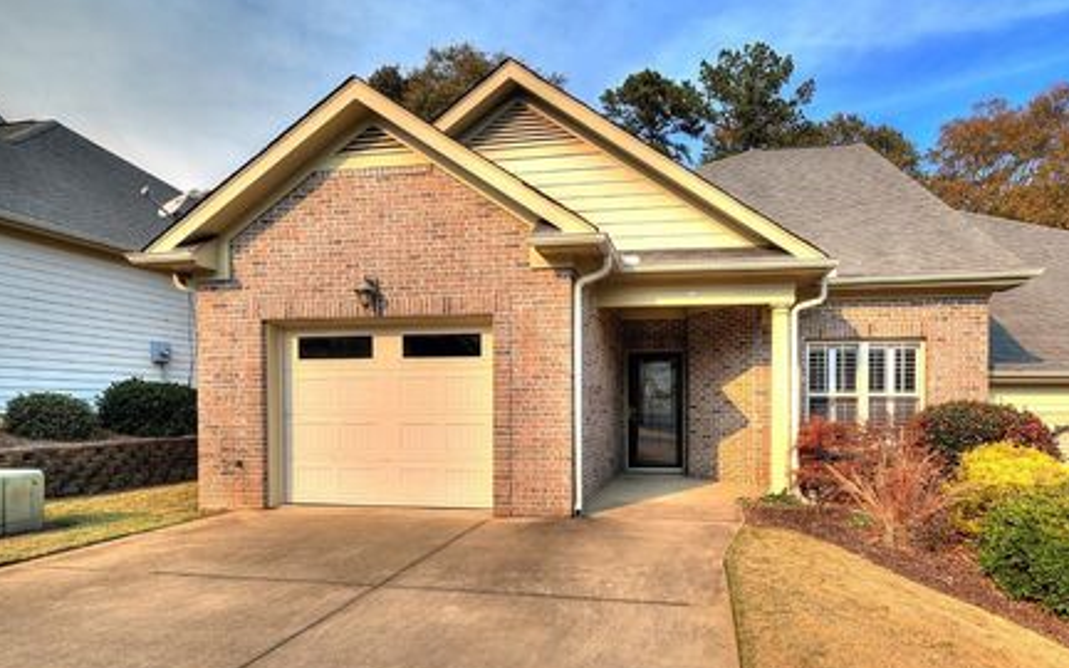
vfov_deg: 59.1
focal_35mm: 20
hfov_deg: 84.6
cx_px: 609
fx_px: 583
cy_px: 402
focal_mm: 17
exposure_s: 1/250
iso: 400
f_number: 11
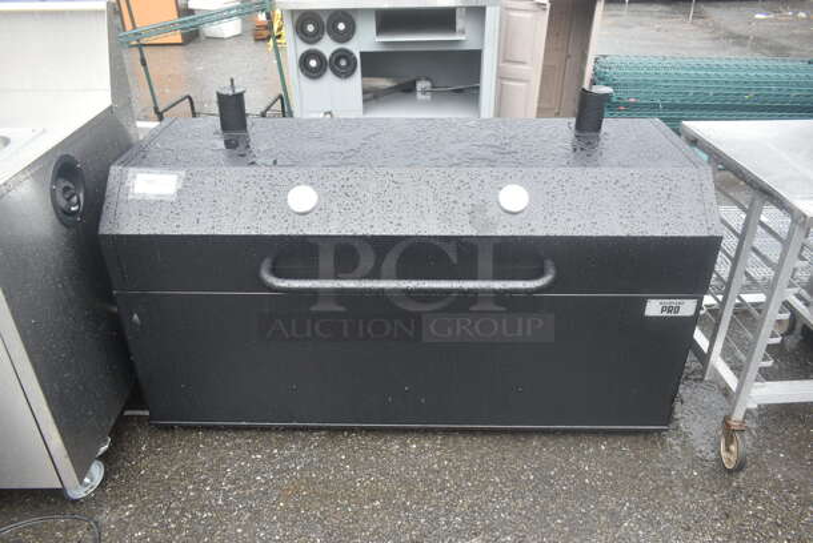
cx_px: 406
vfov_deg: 48.0
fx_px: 610
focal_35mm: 27
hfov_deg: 67.3
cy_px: 272
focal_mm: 18
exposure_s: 1/250
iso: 400
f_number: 5.6
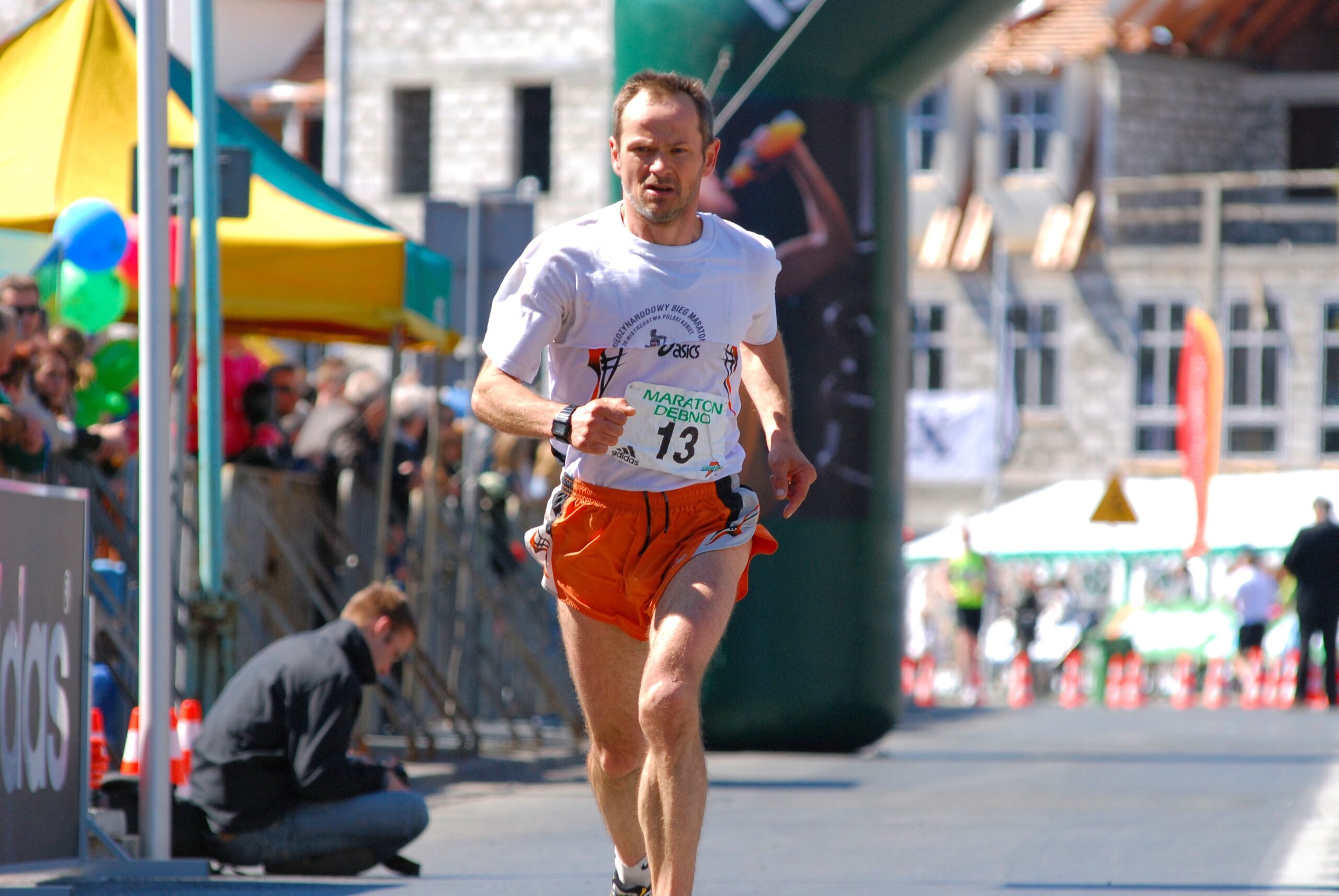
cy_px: 448
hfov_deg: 6.9
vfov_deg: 4.6
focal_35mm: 300
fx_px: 11172
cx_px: 670
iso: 500
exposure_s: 1/1000
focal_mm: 200
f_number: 6.3
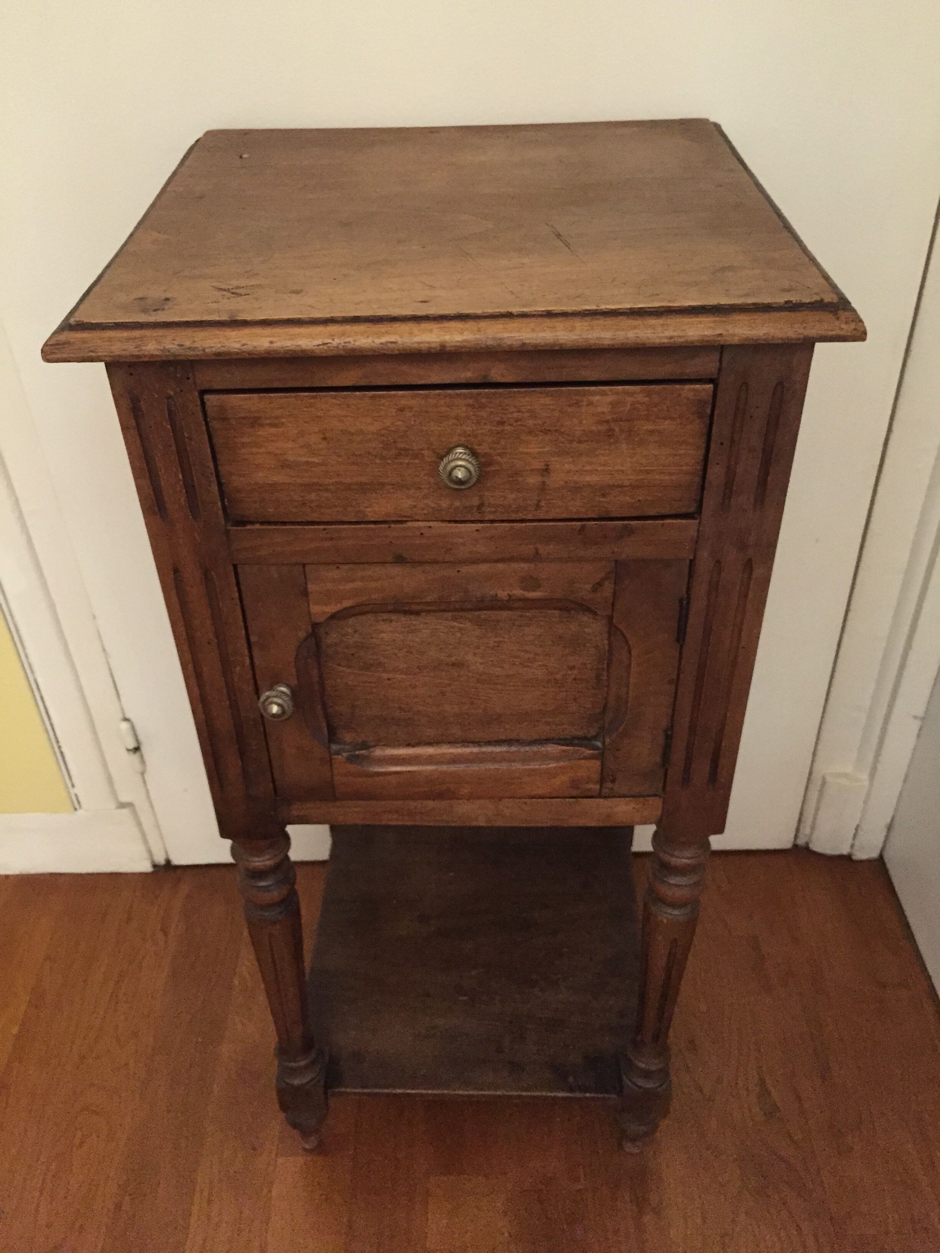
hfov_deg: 48.2
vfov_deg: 61.7
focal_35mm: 29
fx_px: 1050
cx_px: 470
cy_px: 626
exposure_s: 1/15
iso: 400
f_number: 2.2
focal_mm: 4.15
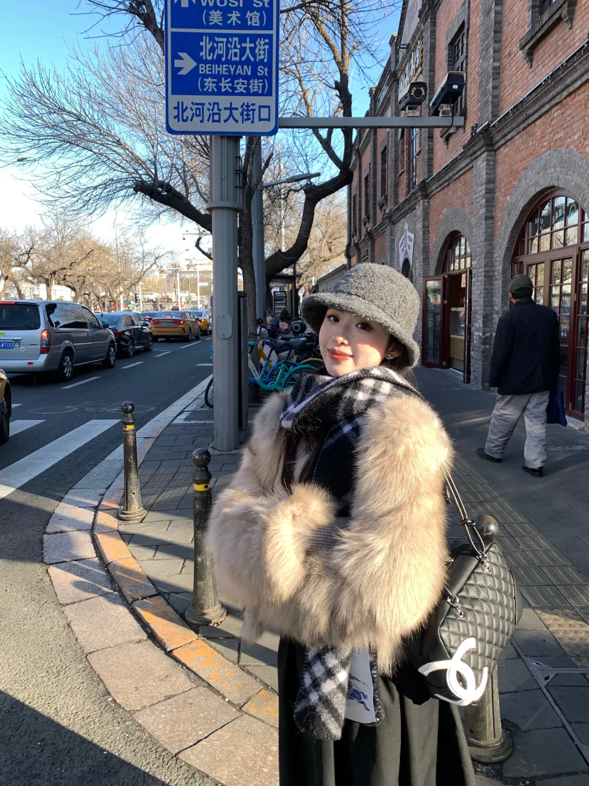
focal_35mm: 26
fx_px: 590
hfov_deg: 53.1
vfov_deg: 67.3
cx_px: 294
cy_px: 393
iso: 25
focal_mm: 4.25
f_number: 1.8
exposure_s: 1/490
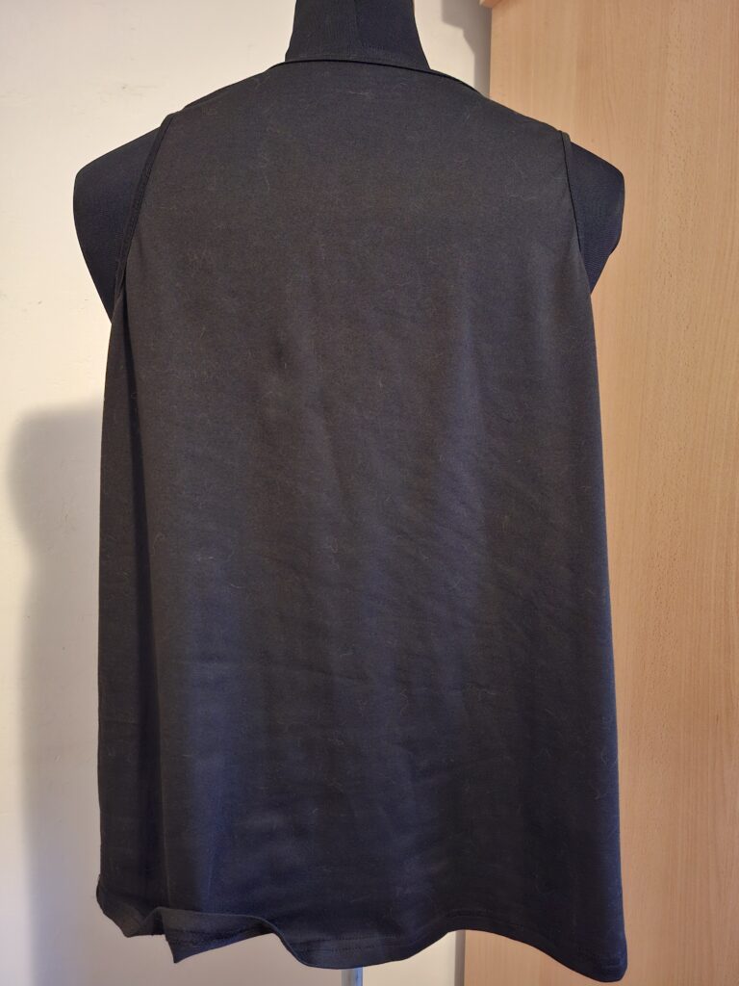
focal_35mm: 23
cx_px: 370
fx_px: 655
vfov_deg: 73.9
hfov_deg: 58.9
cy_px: 493
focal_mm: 5.54
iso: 1250
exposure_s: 1/20
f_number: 1.8
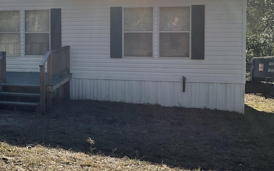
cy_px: 40
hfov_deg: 29.6
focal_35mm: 64
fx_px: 478
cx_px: -7
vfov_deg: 20.1
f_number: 1.8
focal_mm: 3
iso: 16
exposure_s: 1/2141
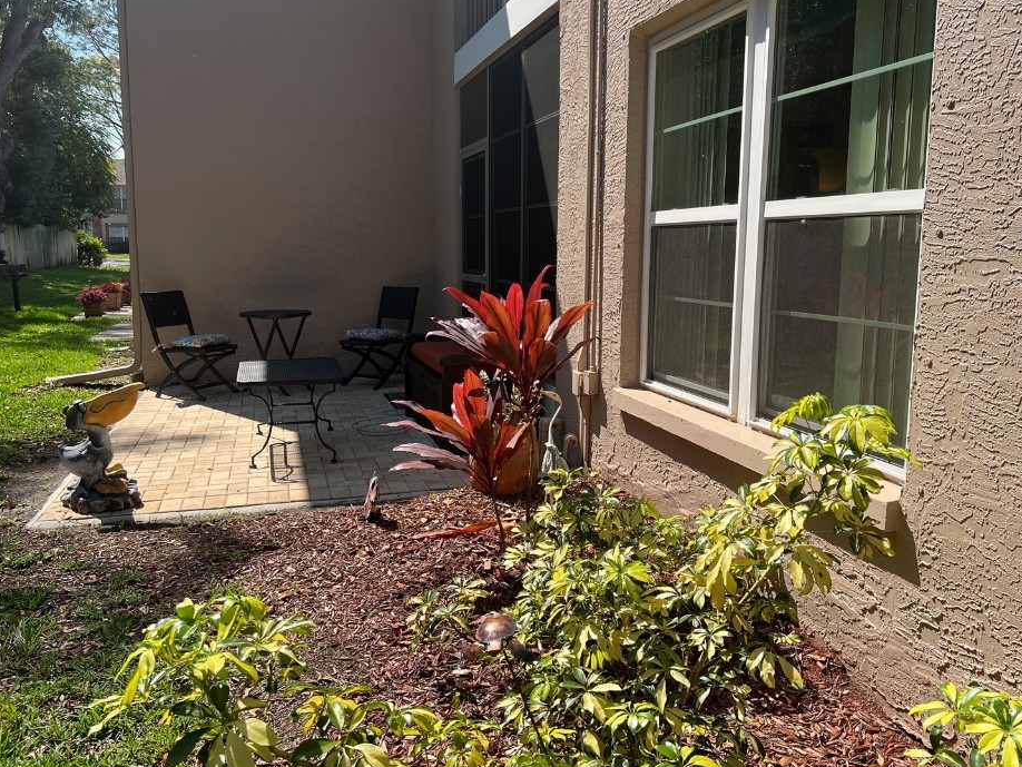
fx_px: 856
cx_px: 549
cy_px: 351
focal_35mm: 29
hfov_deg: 61.6
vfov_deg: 48.2
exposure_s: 1/2841
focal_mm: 5.7
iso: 50
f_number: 1.5
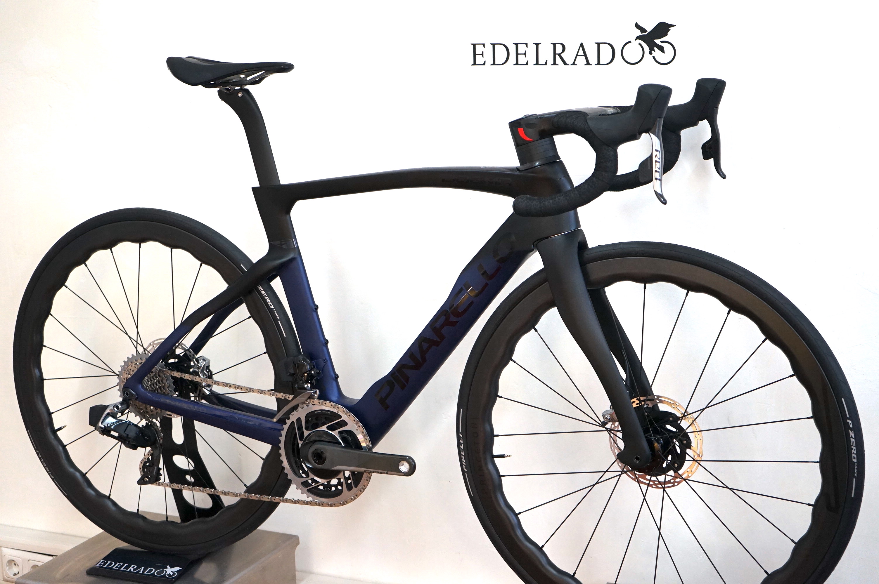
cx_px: 440
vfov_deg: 24.1
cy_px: 292
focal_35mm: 56
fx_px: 1366
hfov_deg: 35.7
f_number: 5
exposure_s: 1/160
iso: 1250
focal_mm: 56
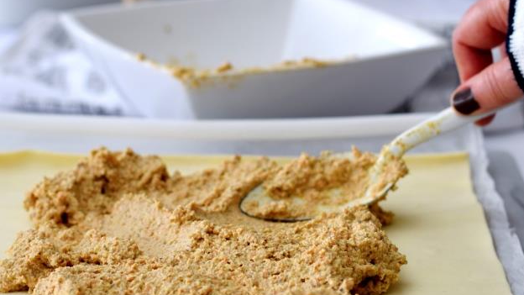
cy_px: 183
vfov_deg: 9.4
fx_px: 1792
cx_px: 246
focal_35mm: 129
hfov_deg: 16.6
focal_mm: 50
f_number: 3.5
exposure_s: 1/200
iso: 200
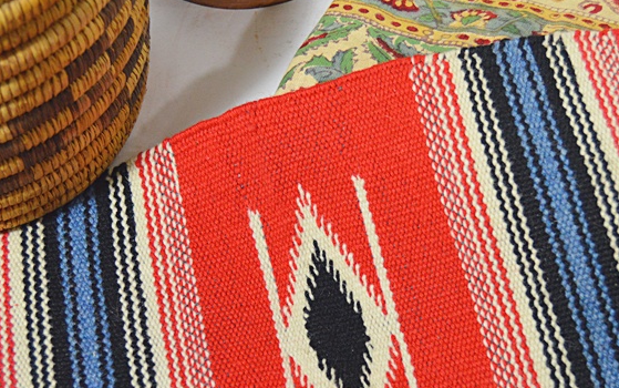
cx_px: 333
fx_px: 1198
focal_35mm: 71
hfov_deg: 29.0
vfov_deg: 18.4
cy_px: 213
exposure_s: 1/60
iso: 800
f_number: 4
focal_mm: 26
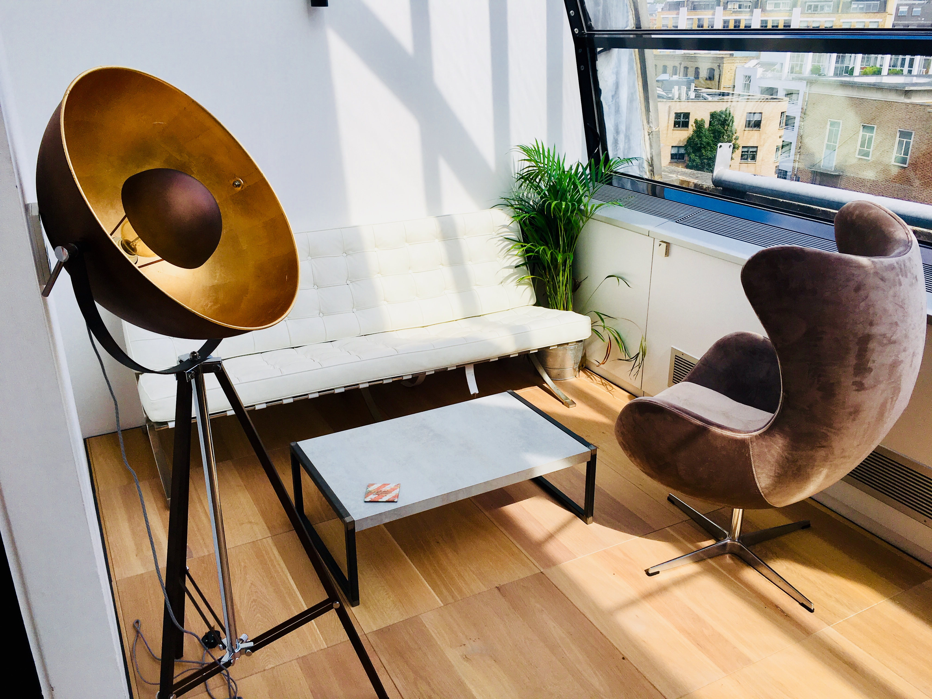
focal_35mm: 29
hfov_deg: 61.7
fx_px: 781
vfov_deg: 48.2
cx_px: 466
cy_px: 350
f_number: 2.2
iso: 25
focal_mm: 4.15
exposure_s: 1/668
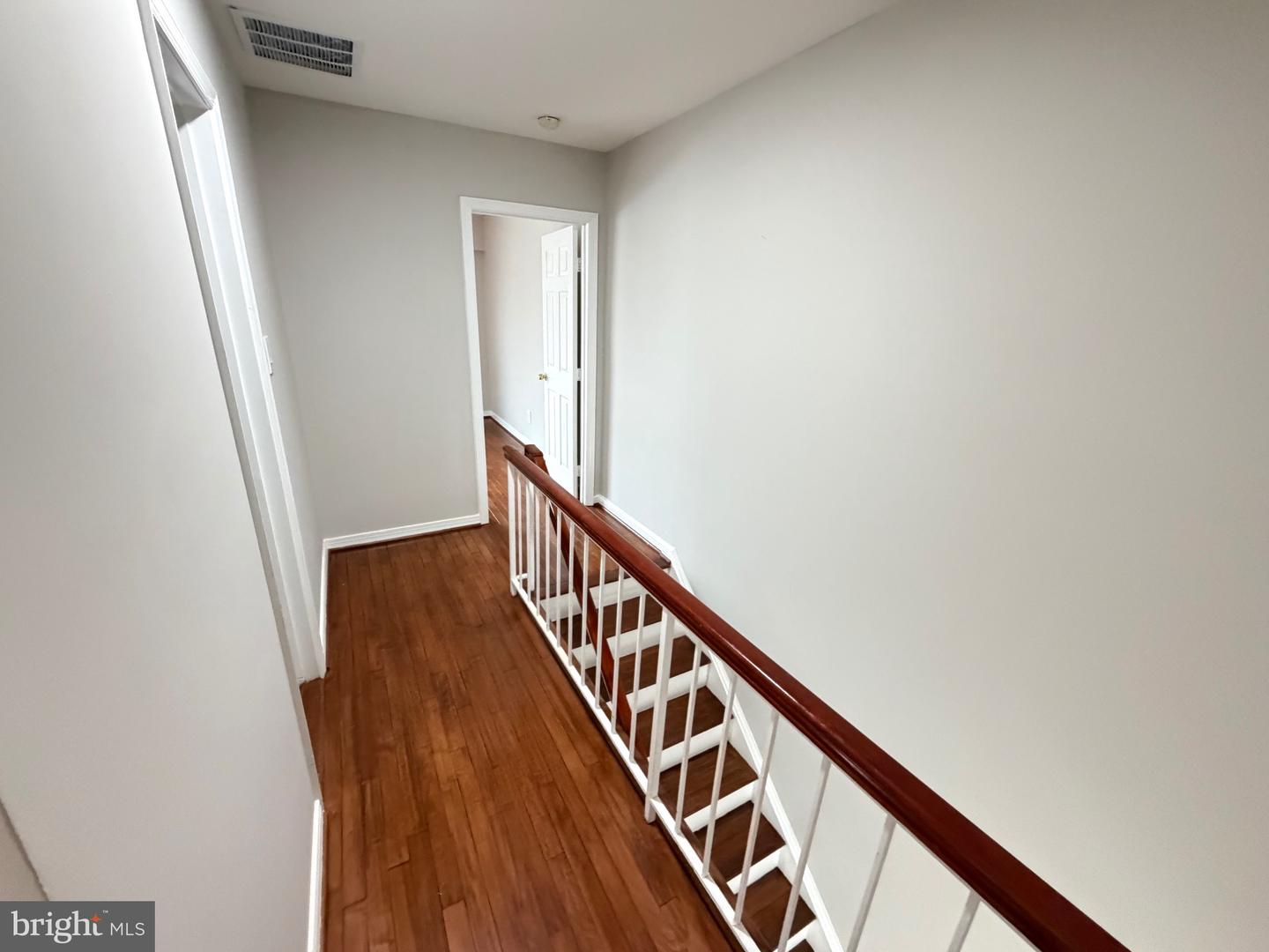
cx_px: 634
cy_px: 476
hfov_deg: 102.1
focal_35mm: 14
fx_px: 513
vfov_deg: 85.7
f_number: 2.2
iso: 1000
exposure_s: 1/60
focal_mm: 2.22
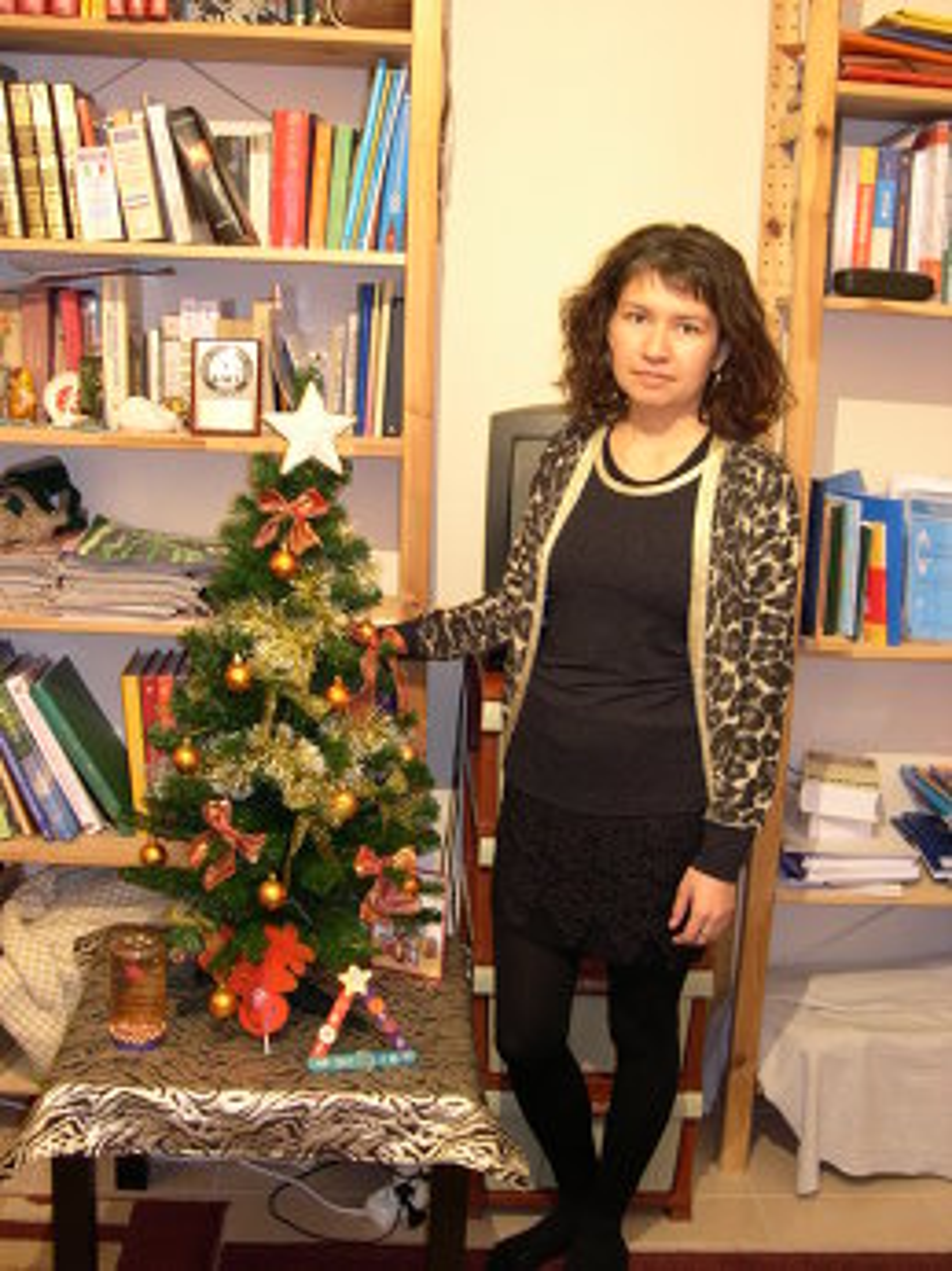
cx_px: 476
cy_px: 636
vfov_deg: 44.8
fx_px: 1542
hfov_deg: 34.3
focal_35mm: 42
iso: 200
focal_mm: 9
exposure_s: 1/3.1
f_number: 2.9
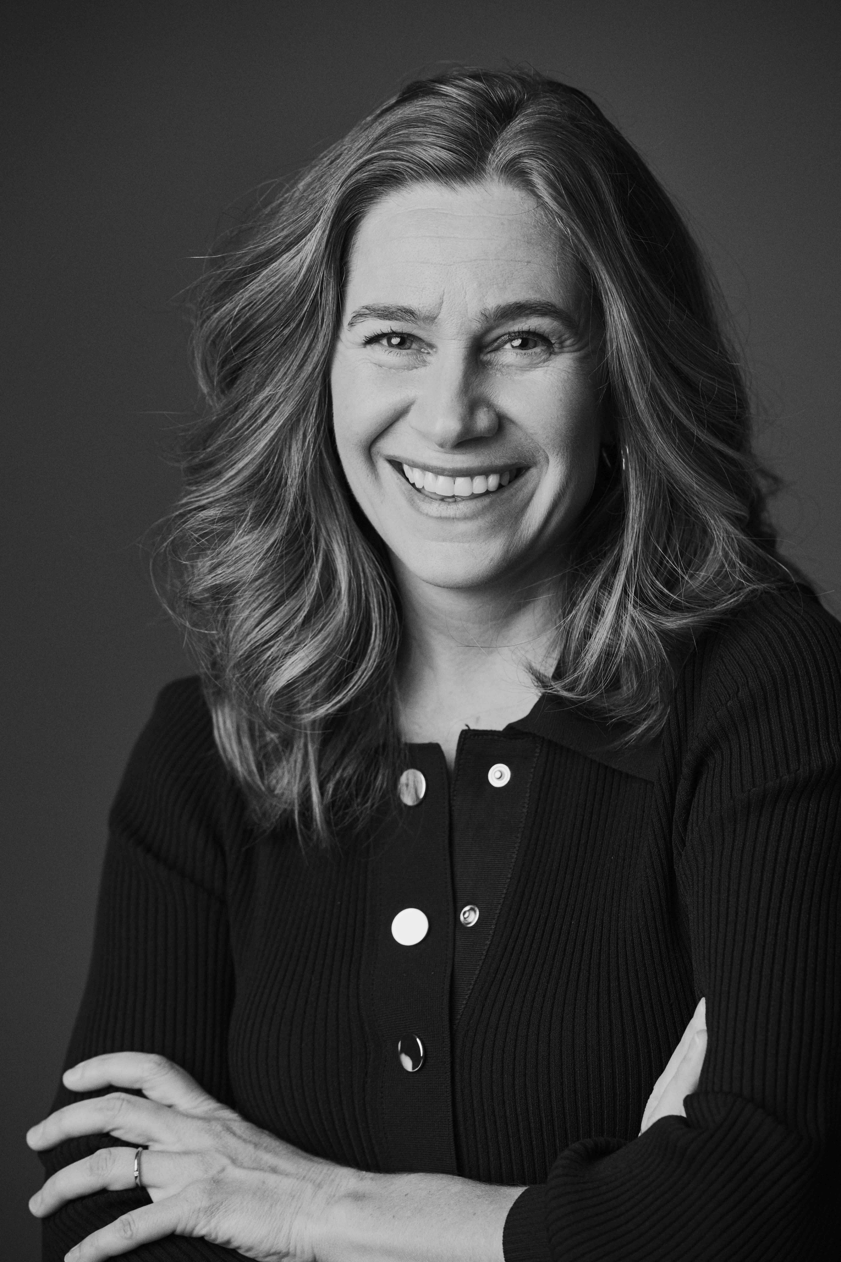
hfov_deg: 13.0
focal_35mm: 105
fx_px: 3679
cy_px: 631
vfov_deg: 19.5
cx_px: 420
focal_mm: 105
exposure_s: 1/125
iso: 100
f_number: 4.5
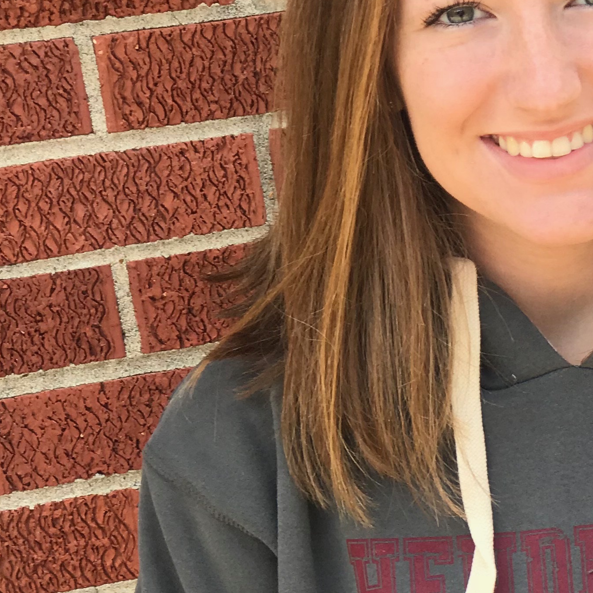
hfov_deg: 11.5
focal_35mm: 150
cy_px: 604
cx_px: 629
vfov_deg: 11.5
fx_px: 2907
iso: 20
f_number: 2.8
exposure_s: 1/180
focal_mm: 6.6
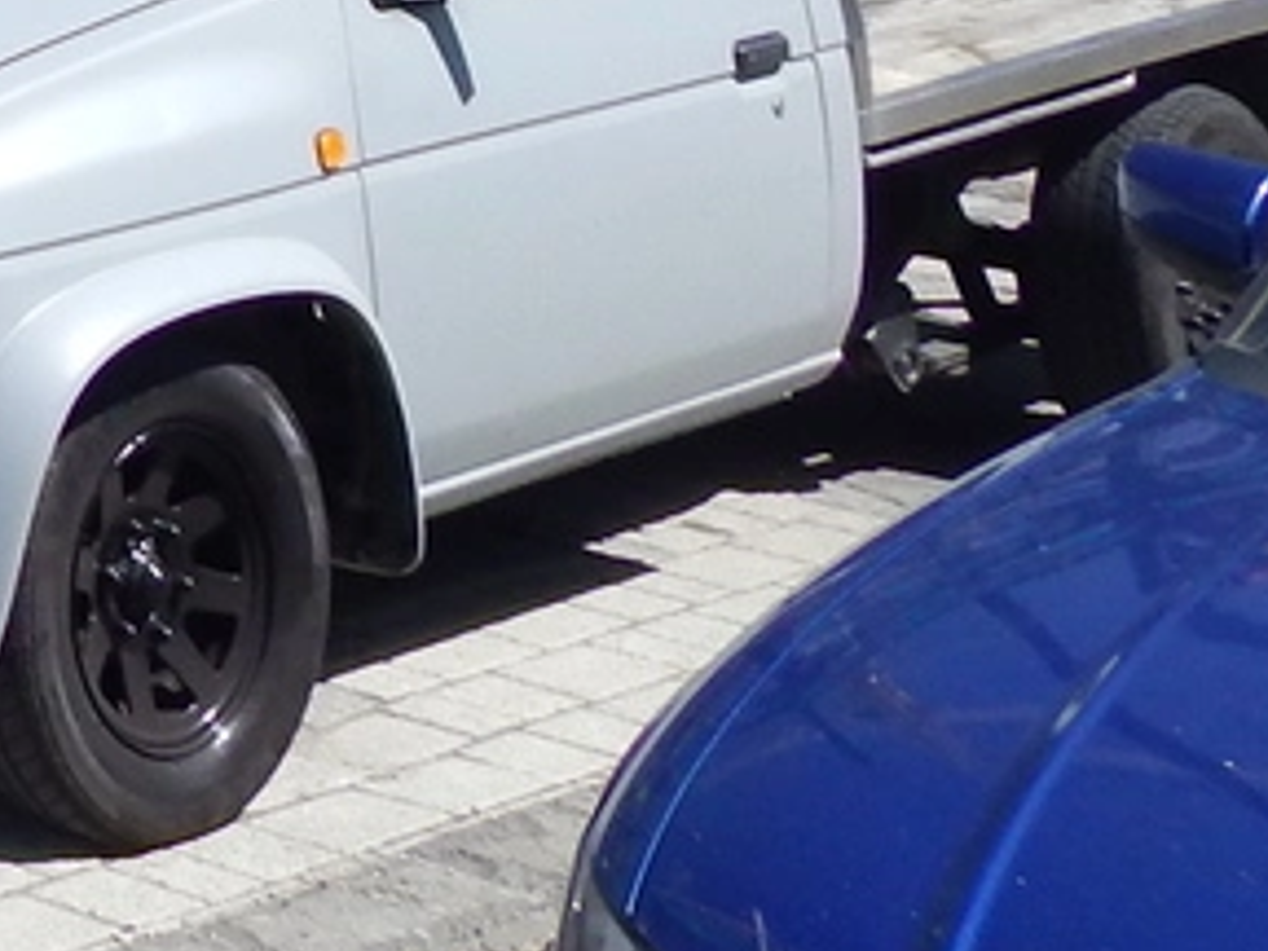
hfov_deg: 14.1
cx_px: -1343
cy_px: -1334
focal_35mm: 115
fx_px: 4213
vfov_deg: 10.9
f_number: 6
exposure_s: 1/500
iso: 125
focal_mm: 4
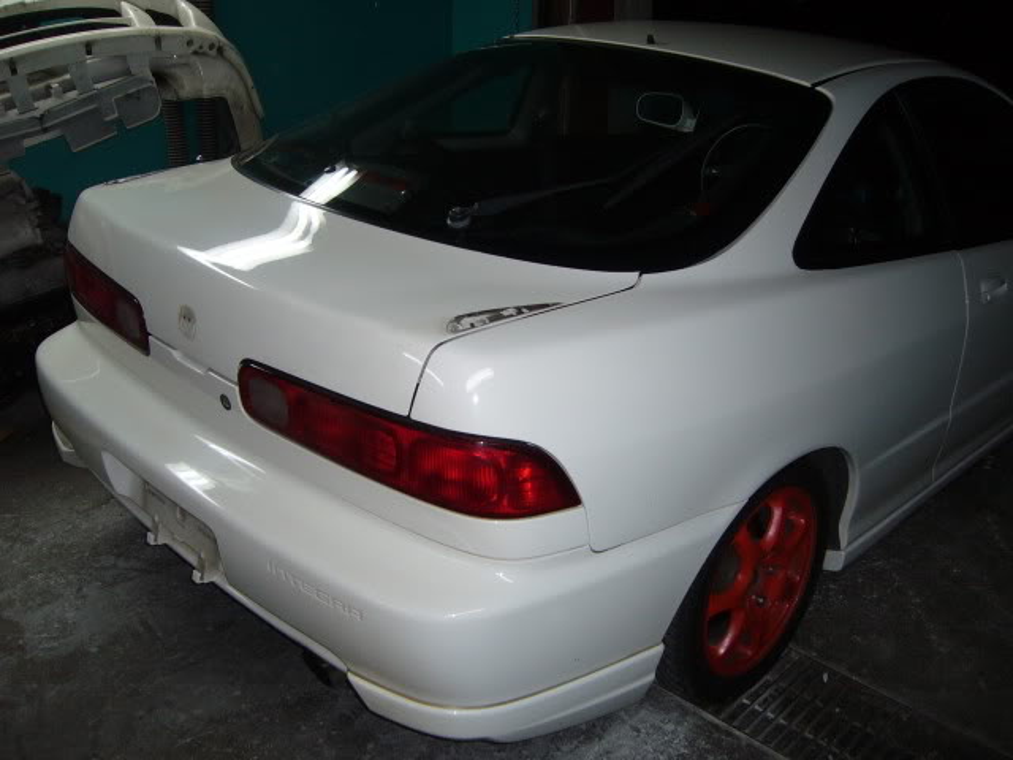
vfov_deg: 40.7
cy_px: 380
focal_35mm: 35
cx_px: 506
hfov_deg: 52.6
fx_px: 1024
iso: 100
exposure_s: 1/30
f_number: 2.8
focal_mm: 5.8
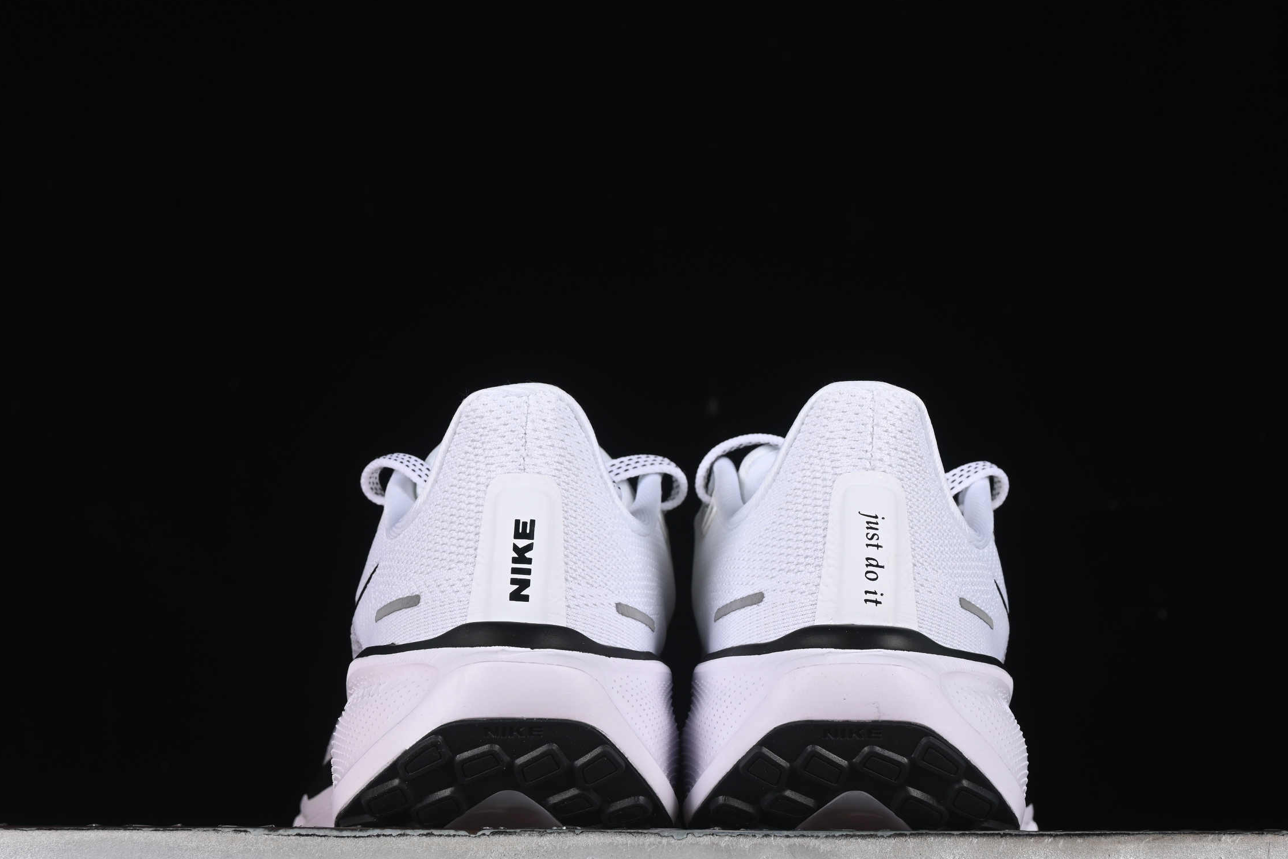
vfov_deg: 14.7
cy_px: 502
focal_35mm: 93
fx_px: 3327
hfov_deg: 21.9
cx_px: 695
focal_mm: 50
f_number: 8
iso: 160
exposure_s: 1/100
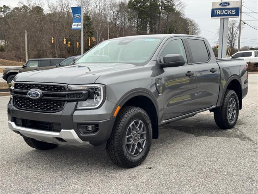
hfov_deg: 39.7
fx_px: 358
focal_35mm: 48
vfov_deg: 30.3
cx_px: 129
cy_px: 97
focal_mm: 6.76
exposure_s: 1/651
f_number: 1.78
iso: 64
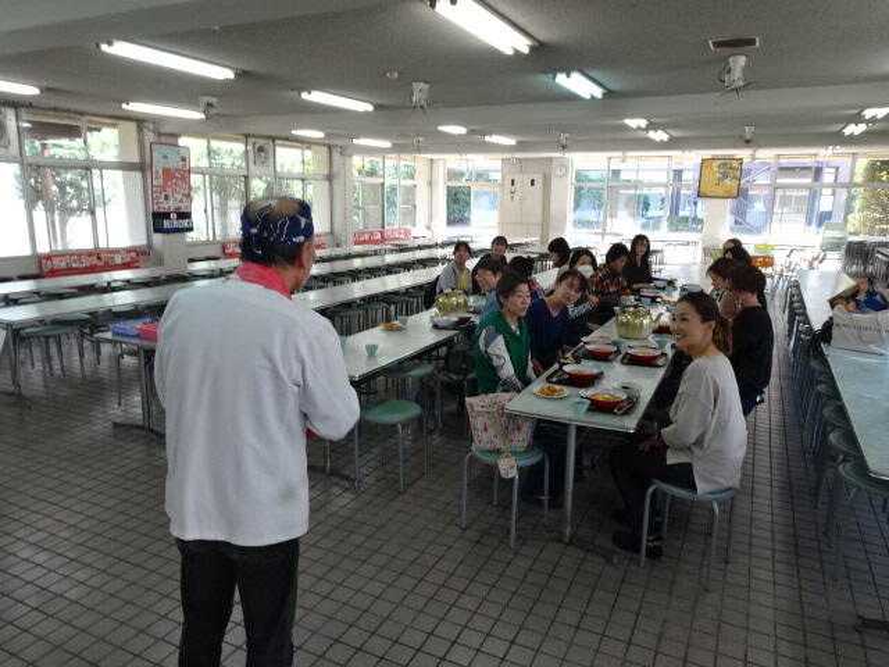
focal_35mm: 24
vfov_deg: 56.8
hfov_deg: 71.6
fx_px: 616
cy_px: 334
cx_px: 444
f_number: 3.5
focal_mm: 4.1
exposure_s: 1/30
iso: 200
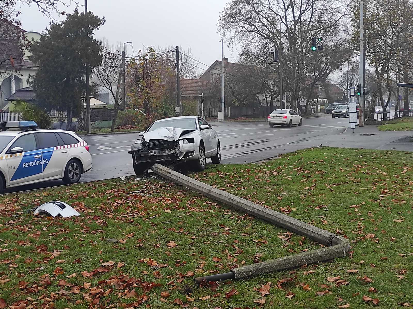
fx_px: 298
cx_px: 206
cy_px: 154
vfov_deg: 54.8
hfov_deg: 69.4
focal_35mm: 25
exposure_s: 1/100
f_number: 1.89
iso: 100
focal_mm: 5.43
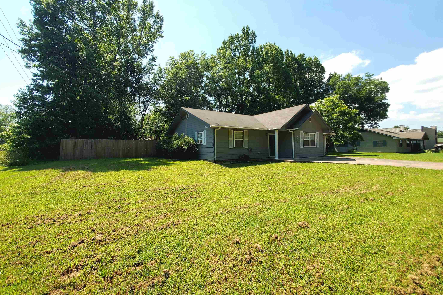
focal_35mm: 14
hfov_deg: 104.2
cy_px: 140
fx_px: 172
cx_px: 218
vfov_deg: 81.1
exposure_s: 1/909
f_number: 2.2
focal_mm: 1.8
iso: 50
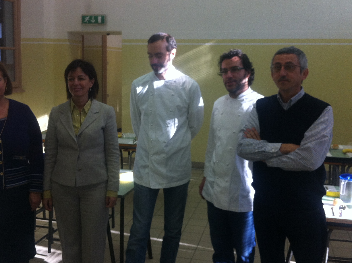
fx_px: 477
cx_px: 161
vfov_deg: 30.8
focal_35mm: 47
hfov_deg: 40.5
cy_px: 121
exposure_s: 1/33
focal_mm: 3.85
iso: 80
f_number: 2.8
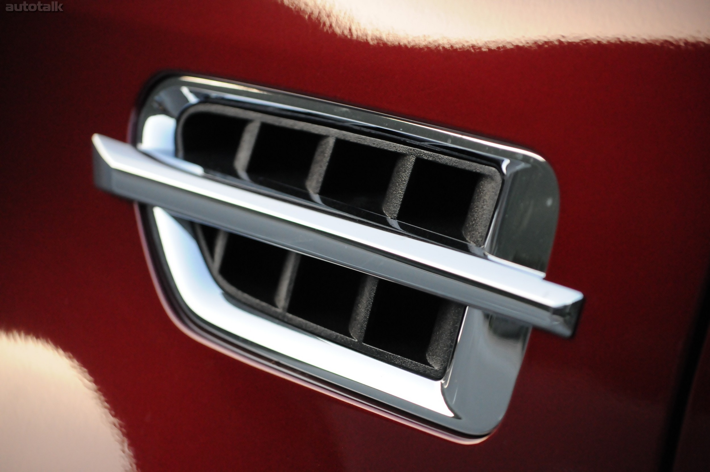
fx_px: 2541
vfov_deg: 10.6
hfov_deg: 15.9
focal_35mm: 129
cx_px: 355
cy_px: 236
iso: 2000
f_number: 5
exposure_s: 1/1600
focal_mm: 86
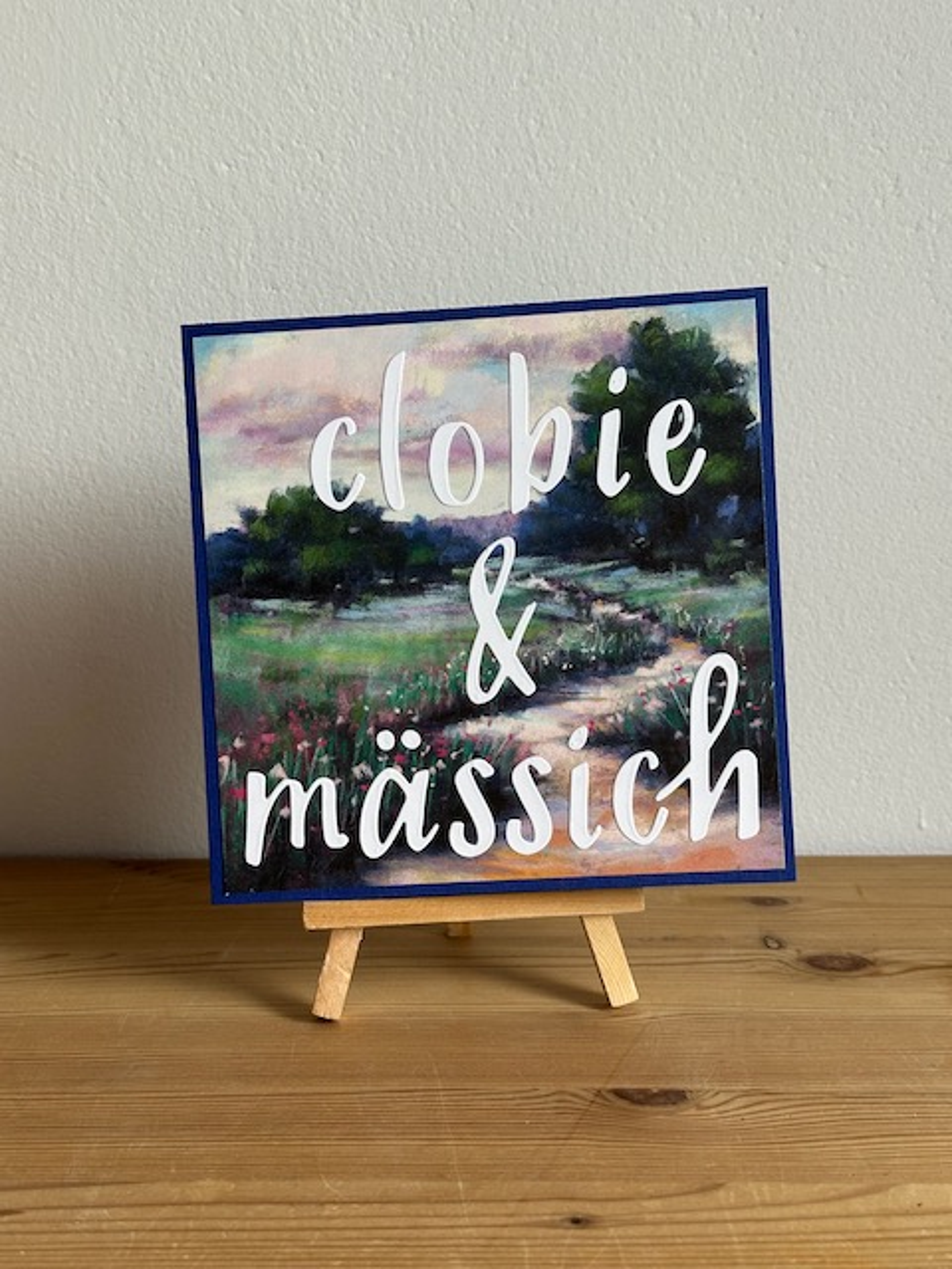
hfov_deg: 30.3
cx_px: 476
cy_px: 634
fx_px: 1760
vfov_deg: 39.7
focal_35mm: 48
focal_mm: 6.86
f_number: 1.78
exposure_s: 1/67
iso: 80
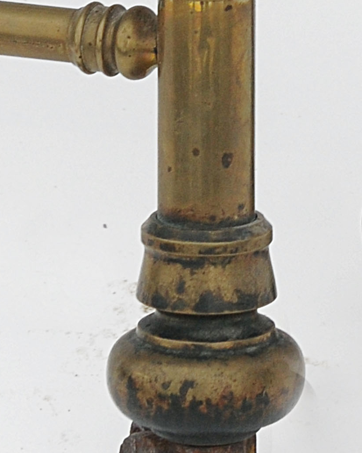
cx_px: 120
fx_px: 2972
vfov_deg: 8.4
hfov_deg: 7.0
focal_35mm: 222
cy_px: -369
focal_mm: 38
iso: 320
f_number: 5
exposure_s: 1/250
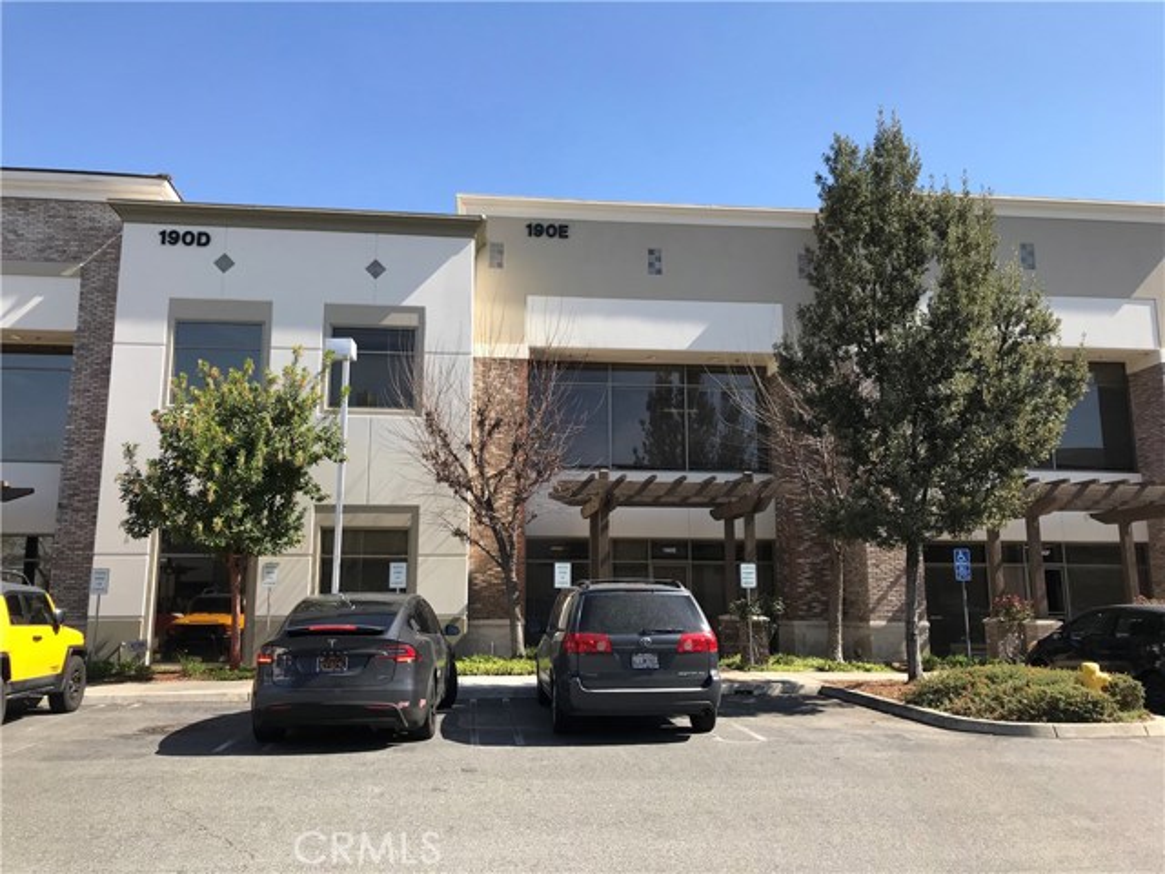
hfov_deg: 63.4
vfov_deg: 49.7
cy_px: 437
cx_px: 582
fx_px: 942
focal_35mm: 28
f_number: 1.8
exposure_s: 1/1277
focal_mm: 3.99
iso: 20
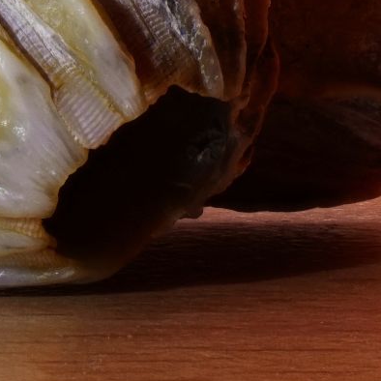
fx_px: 8692
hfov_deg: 2.5
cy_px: -352
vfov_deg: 2.5
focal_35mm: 698
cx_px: -438
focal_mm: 90
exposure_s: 1/4
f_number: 11
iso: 400
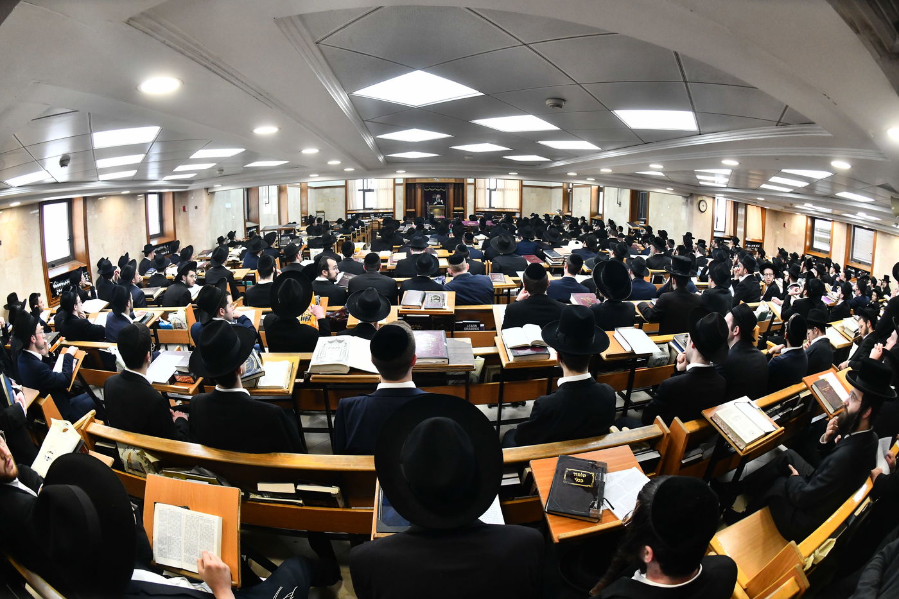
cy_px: 300
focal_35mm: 16
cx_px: 450
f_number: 5.6
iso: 2500
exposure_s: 1/320
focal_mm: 16
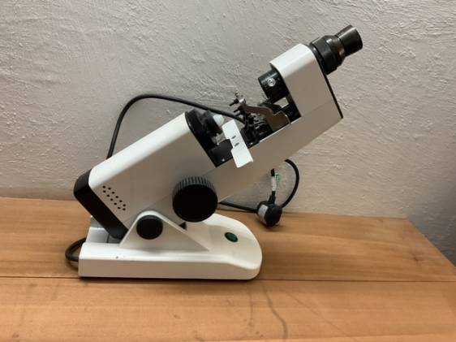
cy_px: 171
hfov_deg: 61.7
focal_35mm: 29
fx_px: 382
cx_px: 228
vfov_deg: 48.2
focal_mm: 3
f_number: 1.8
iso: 100
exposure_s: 1/50
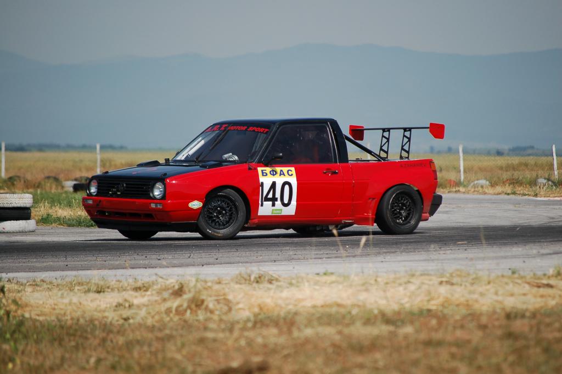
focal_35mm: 300
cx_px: 281
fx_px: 4679
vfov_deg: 4.6
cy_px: 187
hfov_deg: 6.9
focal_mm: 200
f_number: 5.6
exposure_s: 1/1250
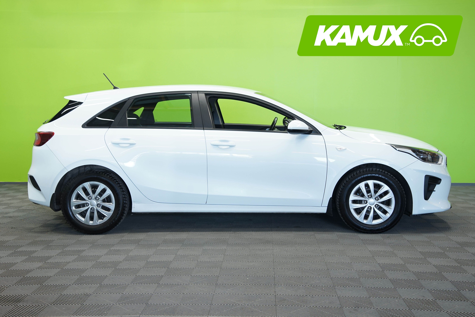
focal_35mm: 45
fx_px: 594
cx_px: 238
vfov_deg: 29.9
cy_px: 158
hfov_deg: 43.6
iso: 500
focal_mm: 45
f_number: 6.3
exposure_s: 1/15
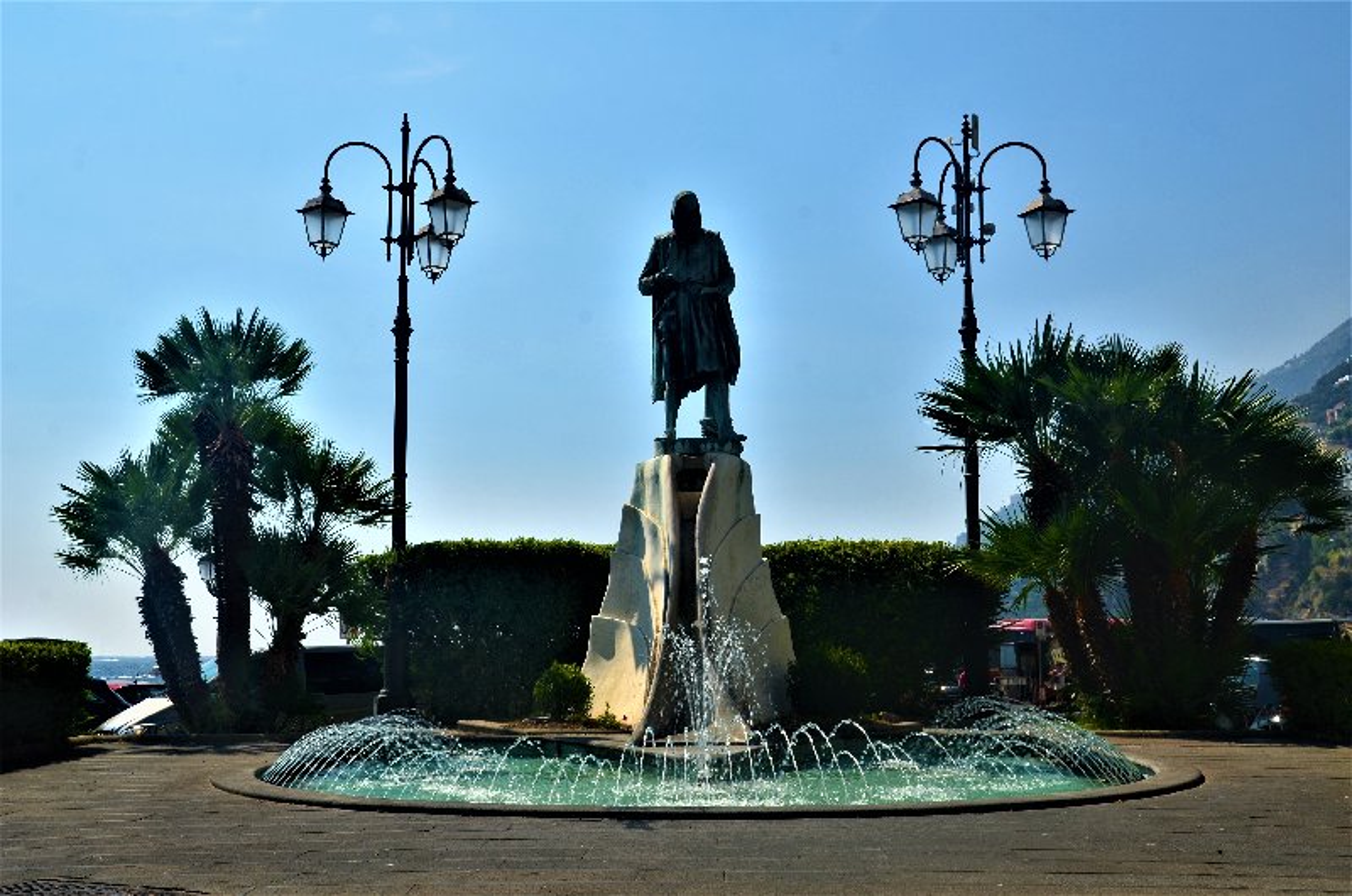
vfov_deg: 31.8
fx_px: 1574
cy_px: 448
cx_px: 676
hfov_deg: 46.5
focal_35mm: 42
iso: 140
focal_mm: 28
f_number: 11
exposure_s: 1/125
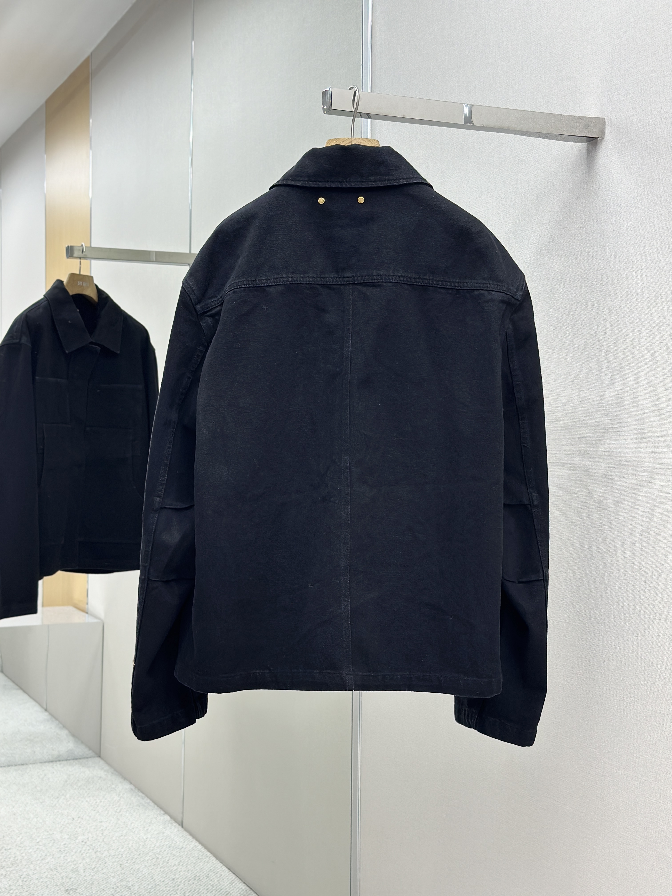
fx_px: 1242
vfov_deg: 39.7
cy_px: 448
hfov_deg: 30.3
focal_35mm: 48
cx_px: 336
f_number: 1.78
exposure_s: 1/169
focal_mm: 6.86
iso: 125
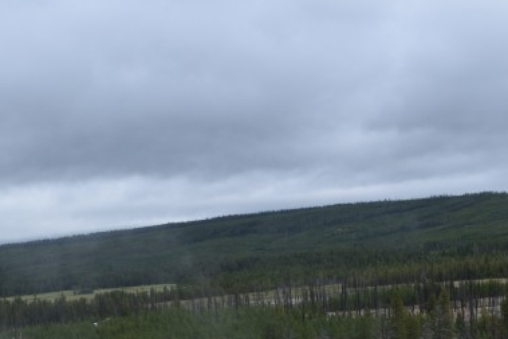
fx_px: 1143
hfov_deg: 23.4
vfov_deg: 16.1
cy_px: 430
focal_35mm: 81
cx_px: 570
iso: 200
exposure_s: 1/320
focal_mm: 20
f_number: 9
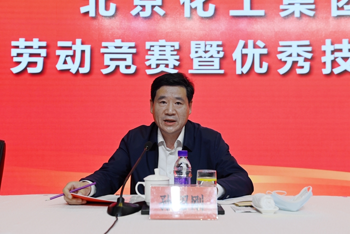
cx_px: 175
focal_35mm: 45
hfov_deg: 43.6
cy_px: 117
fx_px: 438
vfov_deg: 29.9
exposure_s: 1/160
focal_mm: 45
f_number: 4
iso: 400
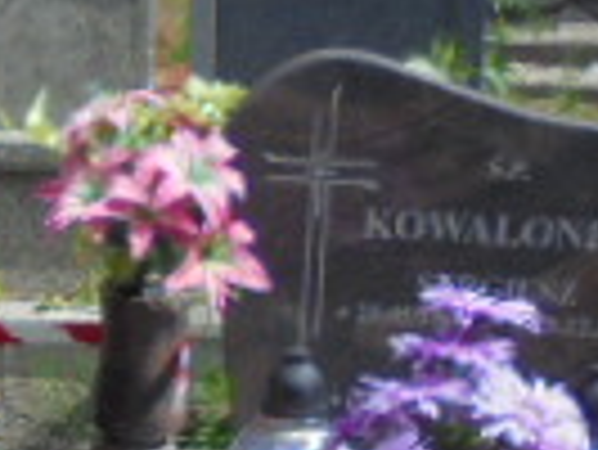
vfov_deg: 11.7
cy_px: 486
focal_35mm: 125
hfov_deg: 14.7
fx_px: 2161
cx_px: -283
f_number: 11.5
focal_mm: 4.6
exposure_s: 1/125
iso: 100
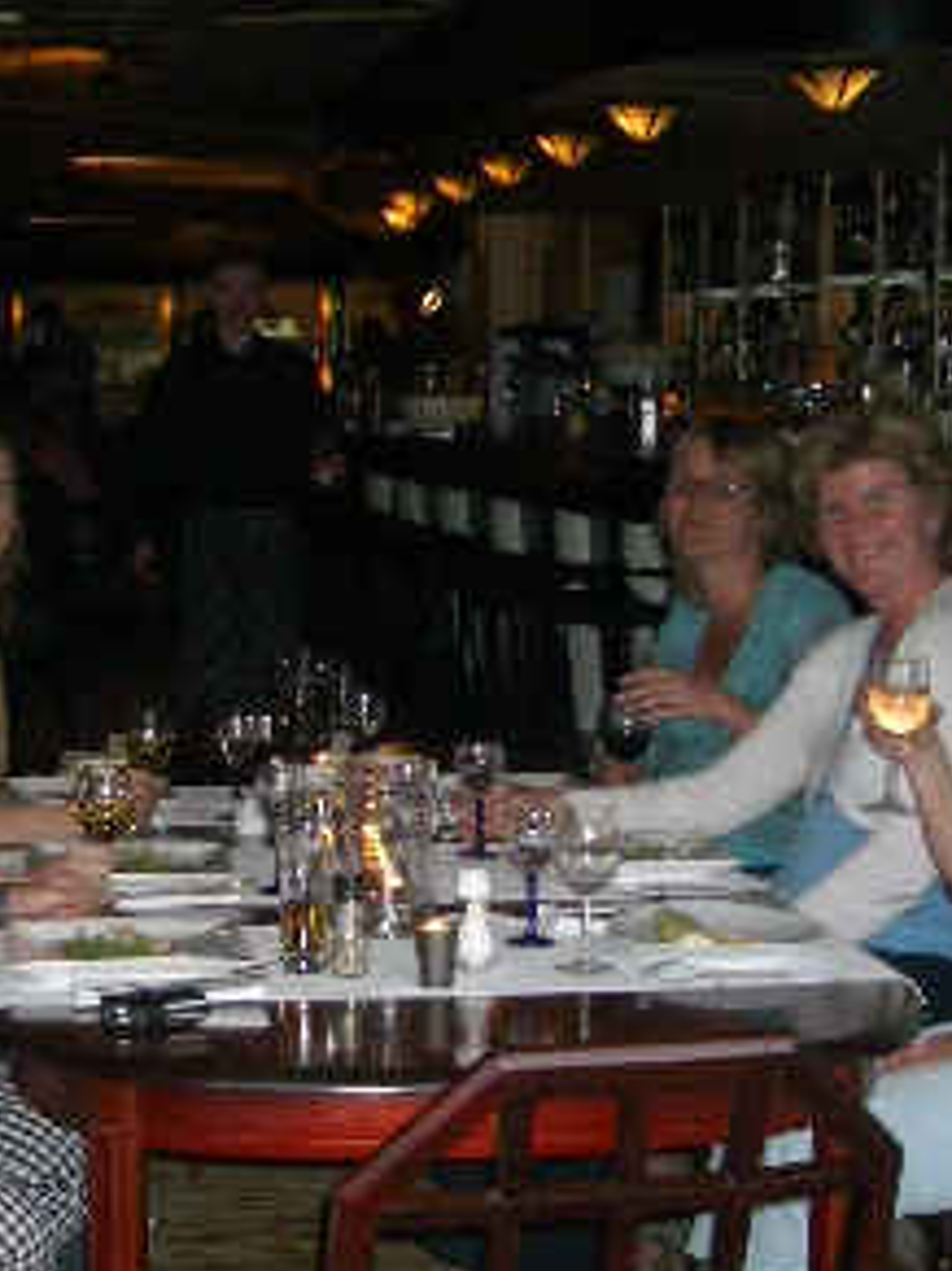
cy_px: 694
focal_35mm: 77
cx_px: 380
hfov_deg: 19.1
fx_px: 2826
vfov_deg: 25.3
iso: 100
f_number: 2.6
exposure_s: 1/60
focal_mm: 5.8
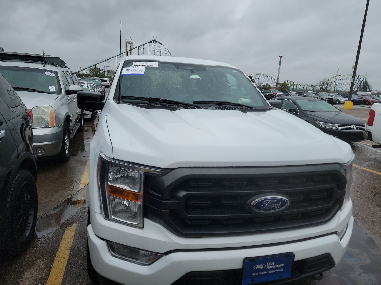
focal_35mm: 24
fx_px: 264
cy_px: 142
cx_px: 190
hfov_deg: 71.6
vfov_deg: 56.8
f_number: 1.8
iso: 50
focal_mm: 6.7
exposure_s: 1/280
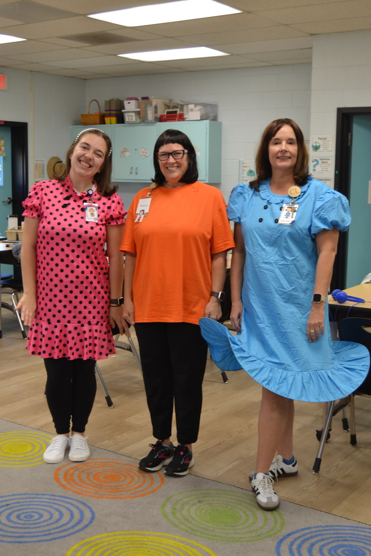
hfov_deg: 28.1
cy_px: 278
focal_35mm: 48
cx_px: 186
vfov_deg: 41.1
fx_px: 742
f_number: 4.5
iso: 500
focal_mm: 32
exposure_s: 1/60
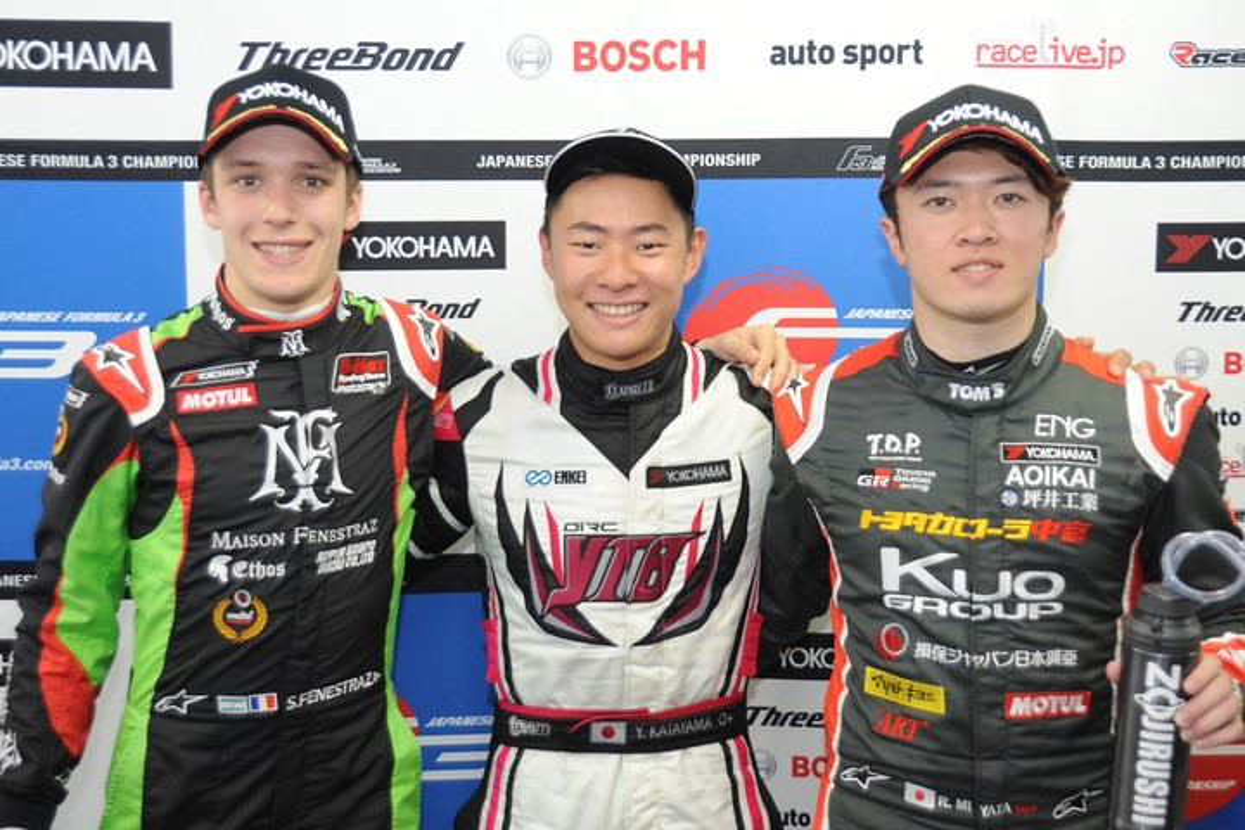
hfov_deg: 48.5
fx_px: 1383
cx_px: 622
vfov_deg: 33.4
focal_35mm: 40
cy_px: 415
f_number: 4
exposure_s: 1/60
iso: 800
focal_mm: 40
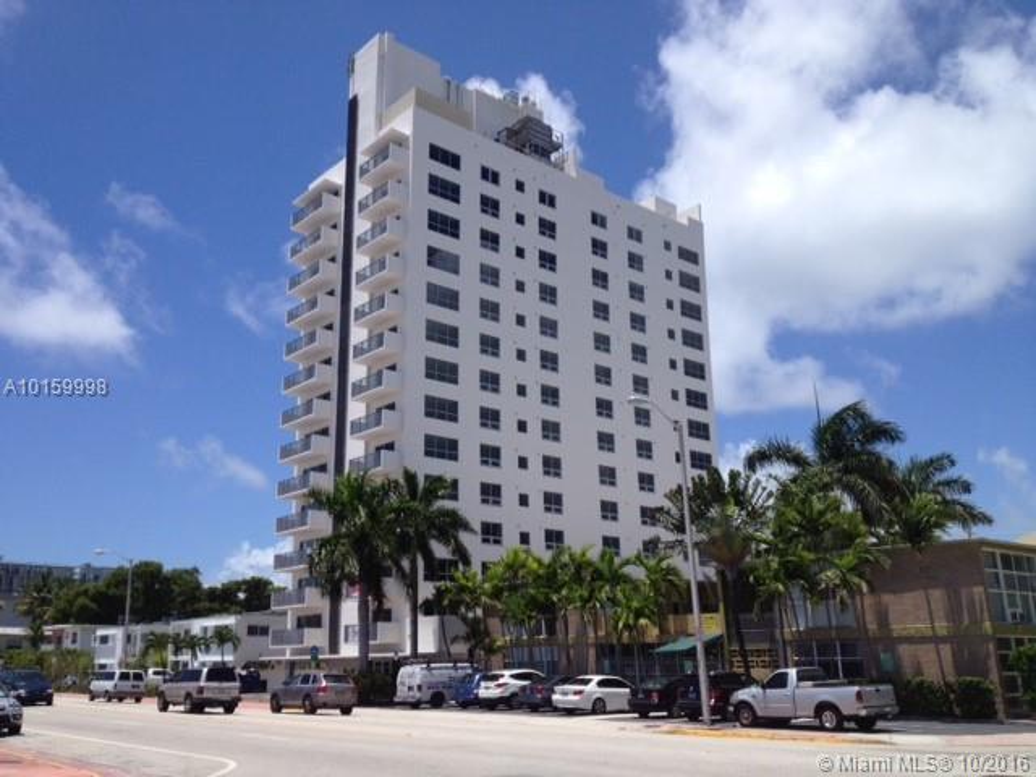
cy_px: 388
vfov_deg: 40.7
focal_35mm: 35
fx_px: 1047
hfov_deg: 52.6
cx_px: 518
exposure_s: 1/2762
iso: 50
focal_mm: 4.28
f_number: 2.4
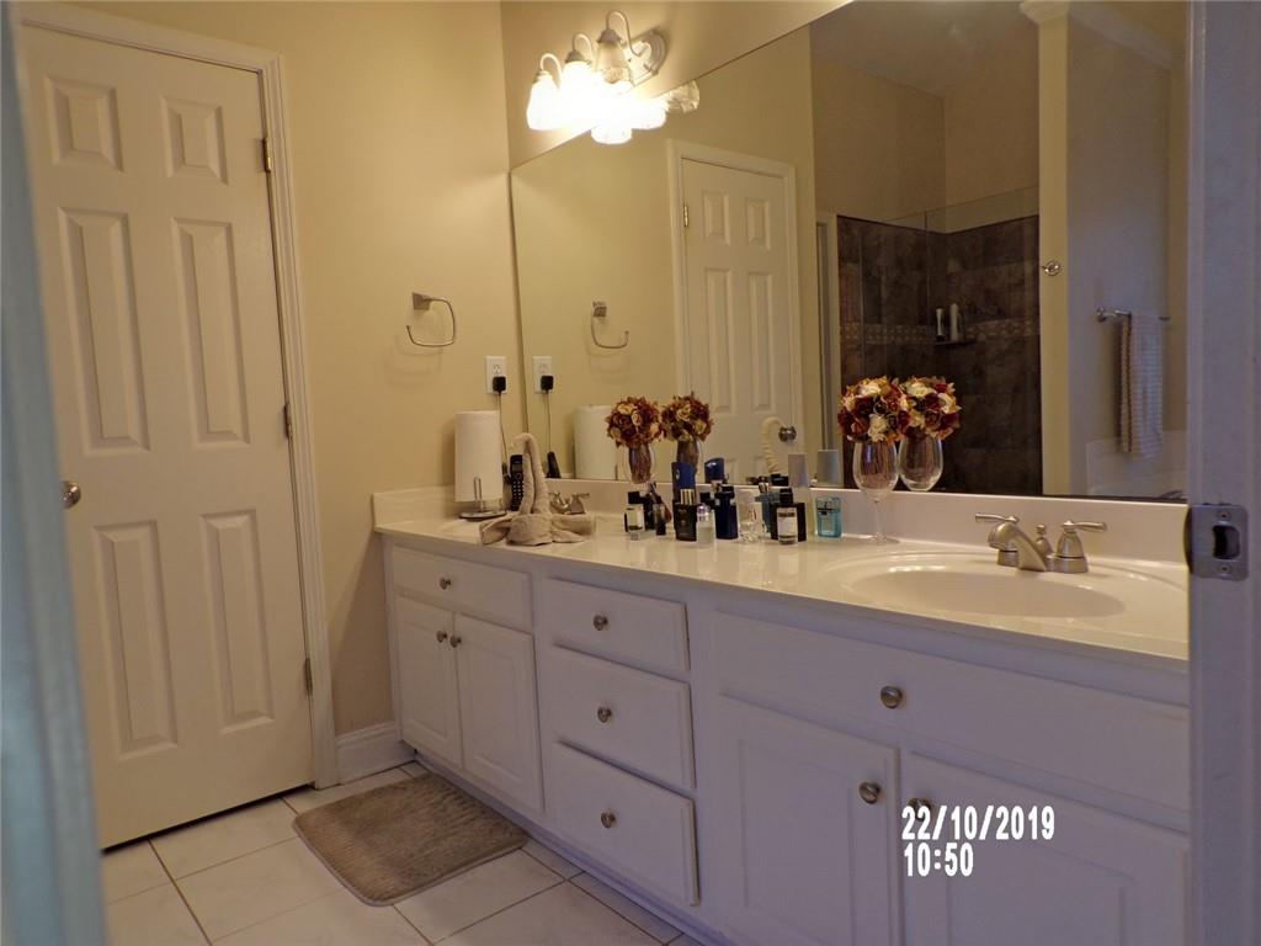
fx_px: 874
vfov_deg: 56.8
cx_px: 630
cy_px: 473
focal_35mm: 24
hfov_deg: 71.6
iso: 124
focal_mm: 4.3
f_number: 3
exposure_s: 1/34
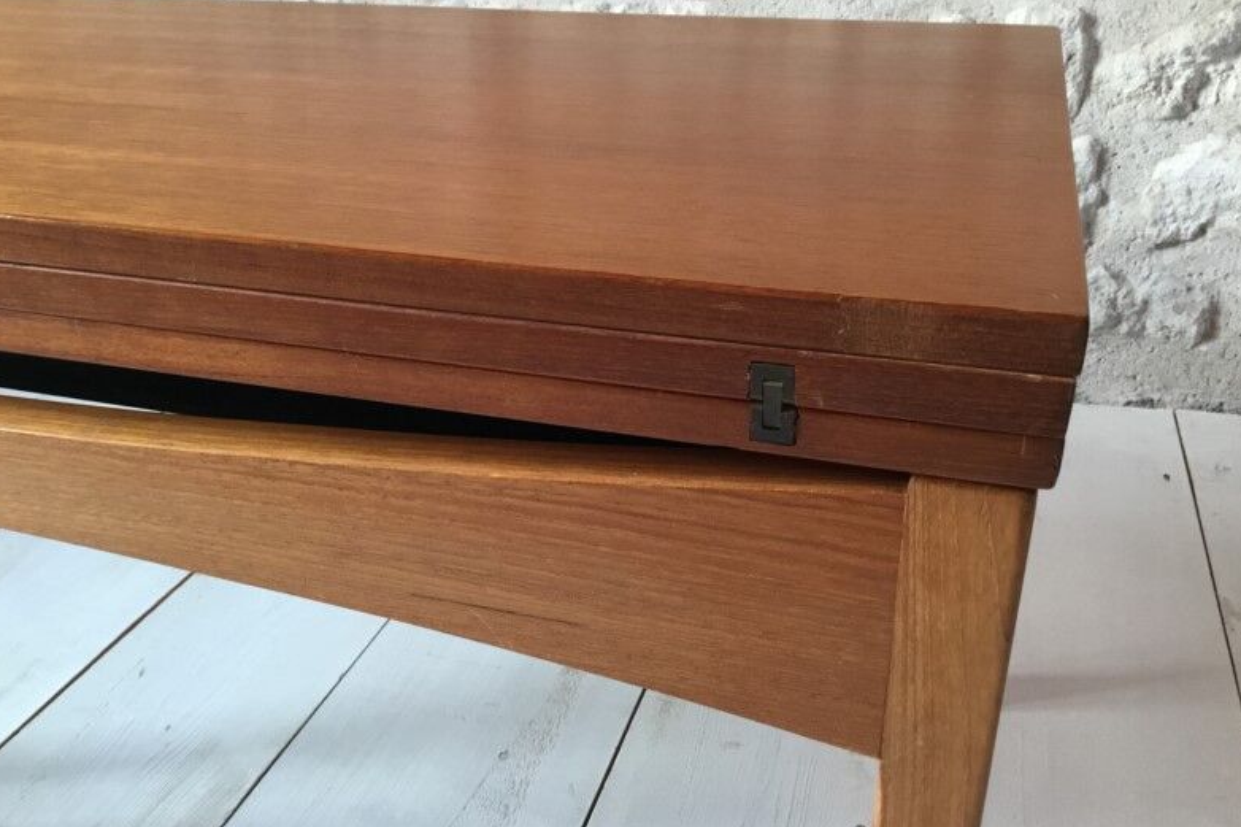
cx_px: 617
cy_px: 419
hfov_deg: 57.2
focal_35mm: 33
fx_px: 1137
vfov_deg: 40.0
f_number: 2.4
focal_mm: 3.3
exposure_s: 1/33
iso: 160
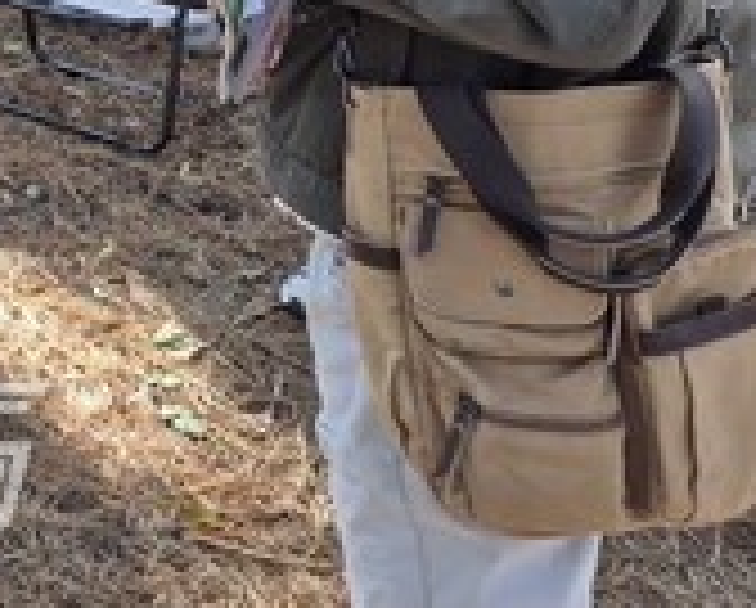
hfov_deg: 19.3
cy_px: -392
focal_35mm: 80
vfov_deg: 16.8
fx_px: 1793
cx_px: -513
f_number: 1.8
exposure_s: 1/180
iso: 125
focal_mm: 5.4
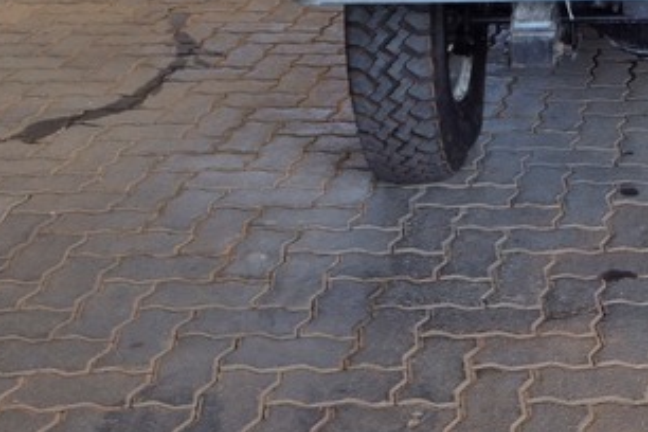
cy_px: -265
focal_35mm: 80
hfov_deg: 23.7
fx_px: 1440
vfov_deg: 15.4
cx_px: 716
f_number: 1.8
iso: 25
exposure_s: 1/624
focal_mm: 5.4
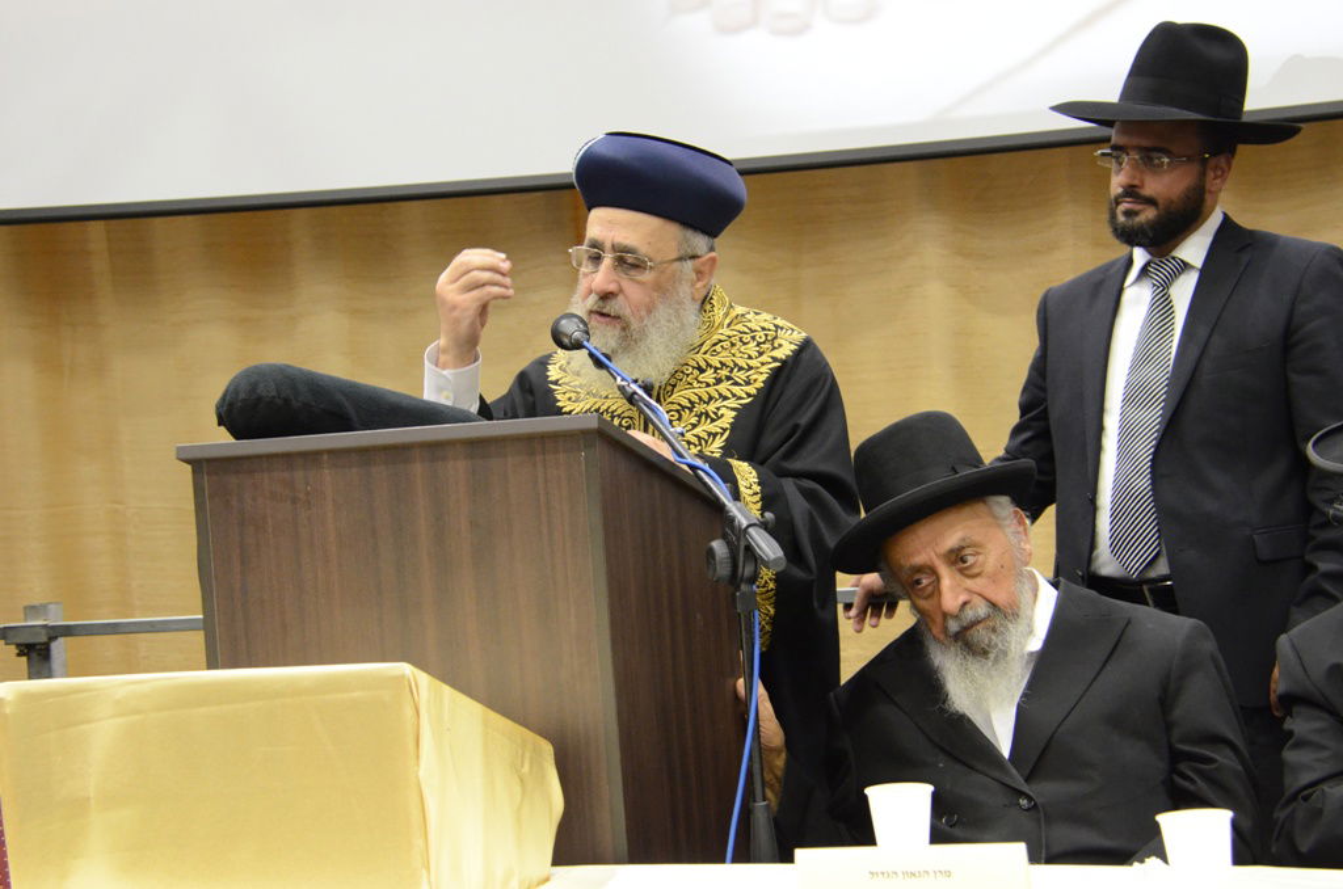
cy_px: 444
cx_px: 672
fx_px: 3127
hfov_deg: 24.2
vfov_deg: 16.2
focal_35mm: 84
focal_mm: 56
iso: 2500
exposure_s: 1/60
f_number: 5.3
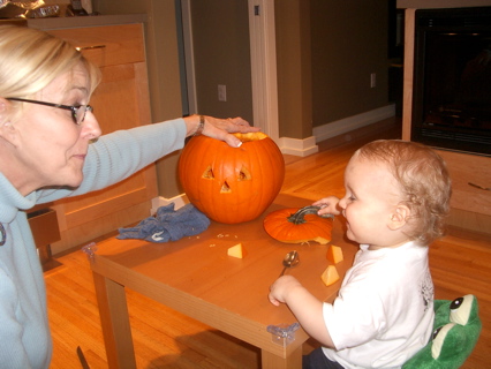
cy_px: 184
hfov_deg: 52.6
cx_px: 246
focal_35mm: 35
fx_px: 497
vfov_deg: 40.7
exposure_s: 1/40
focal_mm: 5.8
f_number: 2.6
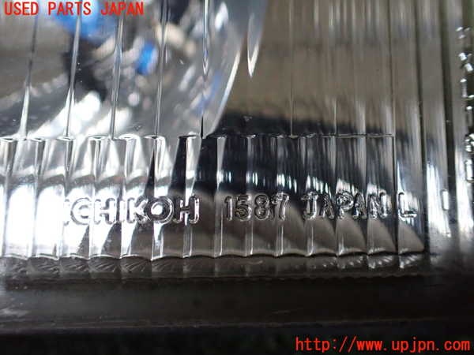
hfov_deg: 60.0
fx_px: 411
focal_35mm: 30
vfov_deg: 46.8
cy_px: 178
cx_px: 237
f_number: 2.3
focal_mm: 5.4
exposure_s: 1/125
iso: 800
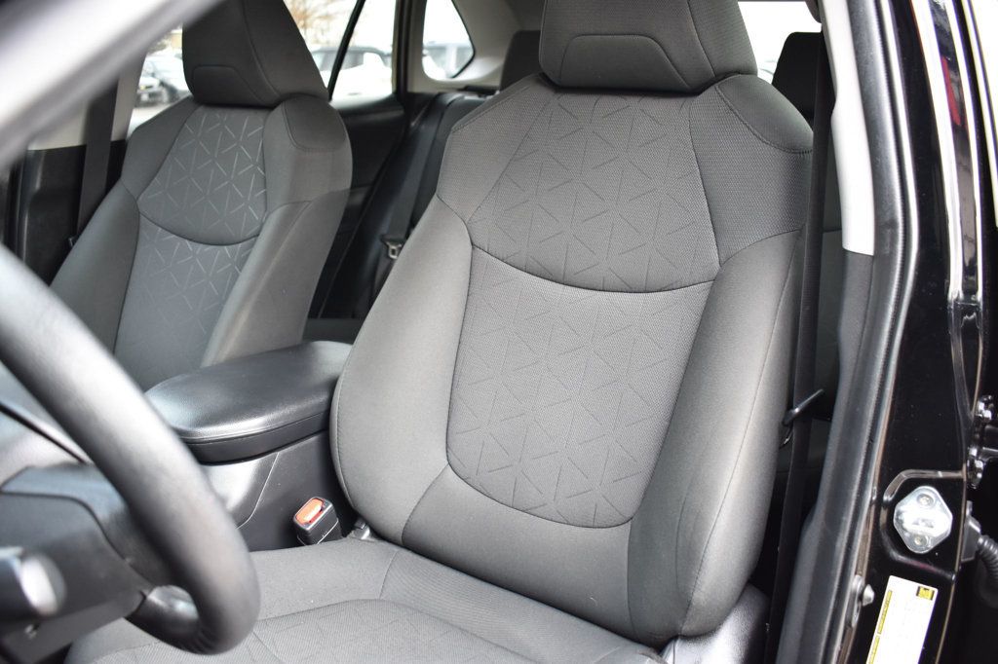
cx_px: 499
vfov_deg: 41.7
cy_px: 332
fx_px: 873
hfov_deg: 59.5
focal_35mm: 32
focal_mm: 21
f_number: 4
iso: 800
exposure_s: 1/125
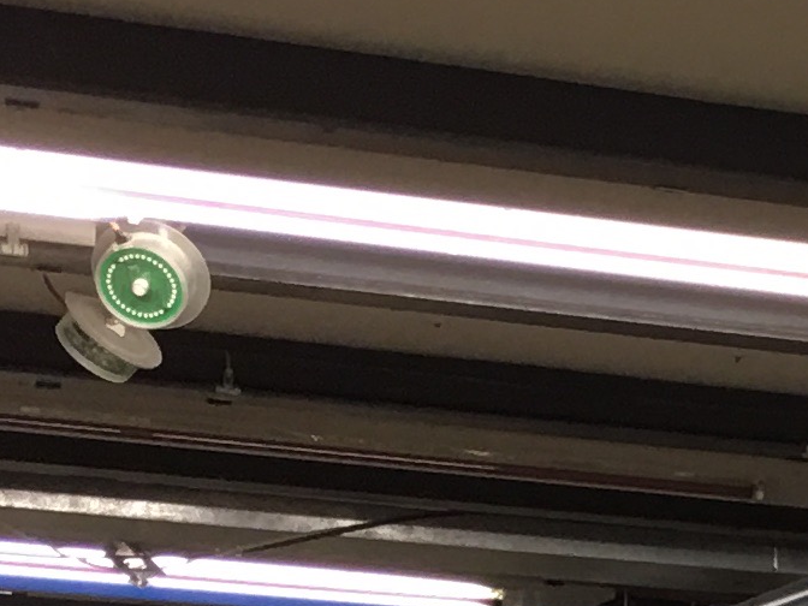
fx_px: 4061
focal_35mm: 174
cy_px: 1225
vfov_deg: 8.1
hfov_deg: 10.4
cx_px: 1652
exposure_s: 1/17
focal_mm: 4.15
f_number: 2.2
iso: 32
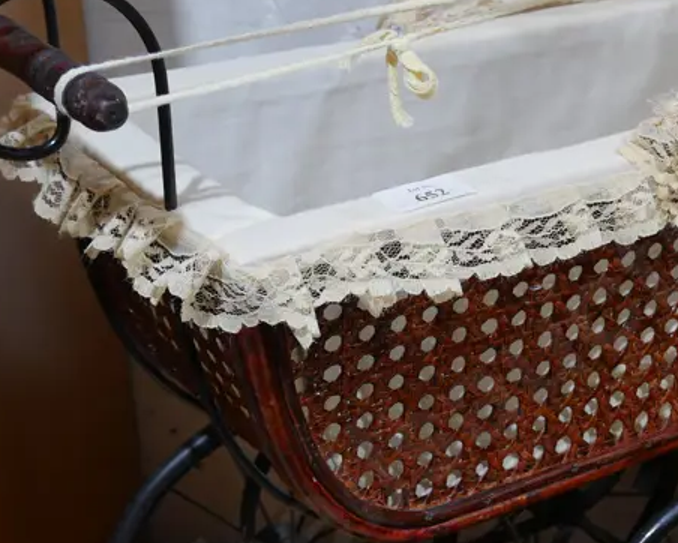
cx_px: 554
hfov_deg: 22.4
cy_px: 350
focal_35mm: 84
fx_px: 1686
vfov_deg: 18.3
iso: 320
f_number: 4.1
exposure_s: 1/60
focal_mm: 19
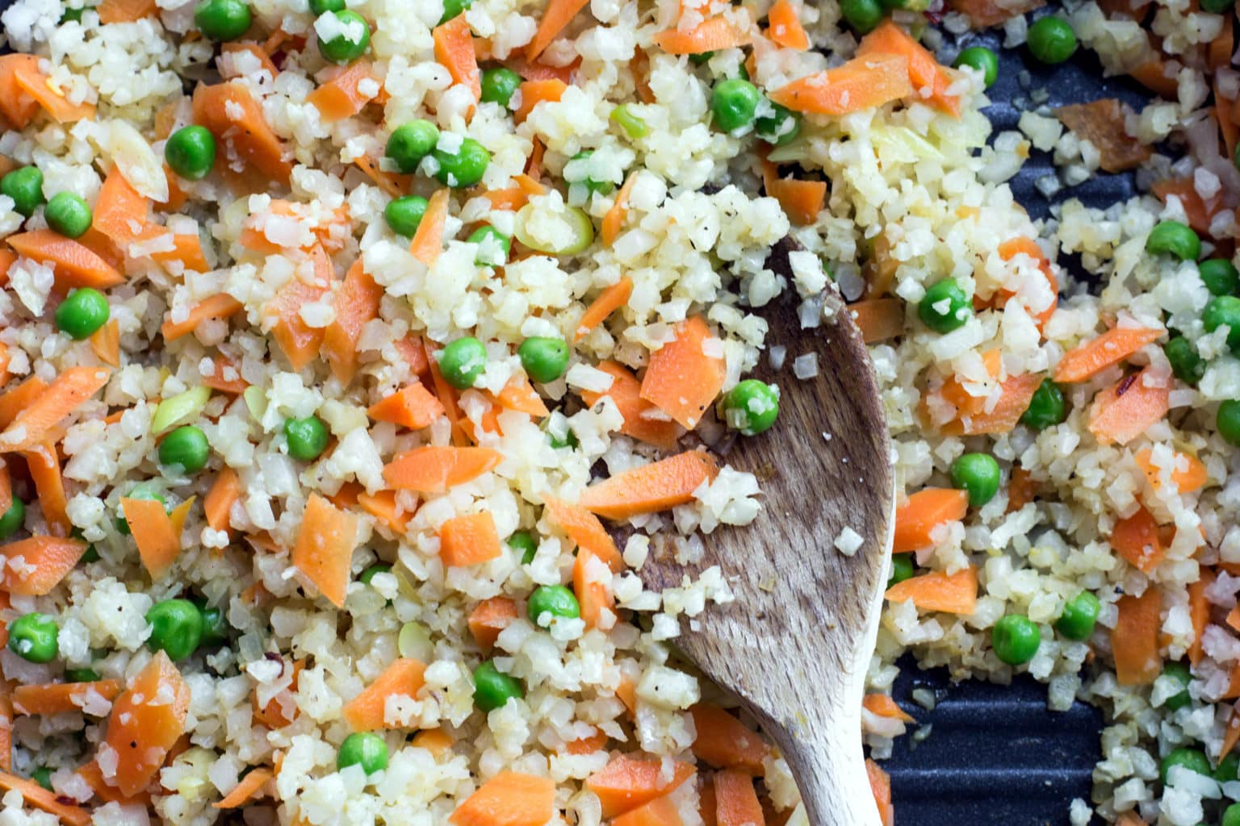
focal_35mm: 75
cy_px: 413
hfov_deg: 27.0
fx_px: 2583
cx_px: 620
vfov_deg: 18.2
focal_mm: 50
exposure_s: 1/60
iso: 220
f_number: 5.6
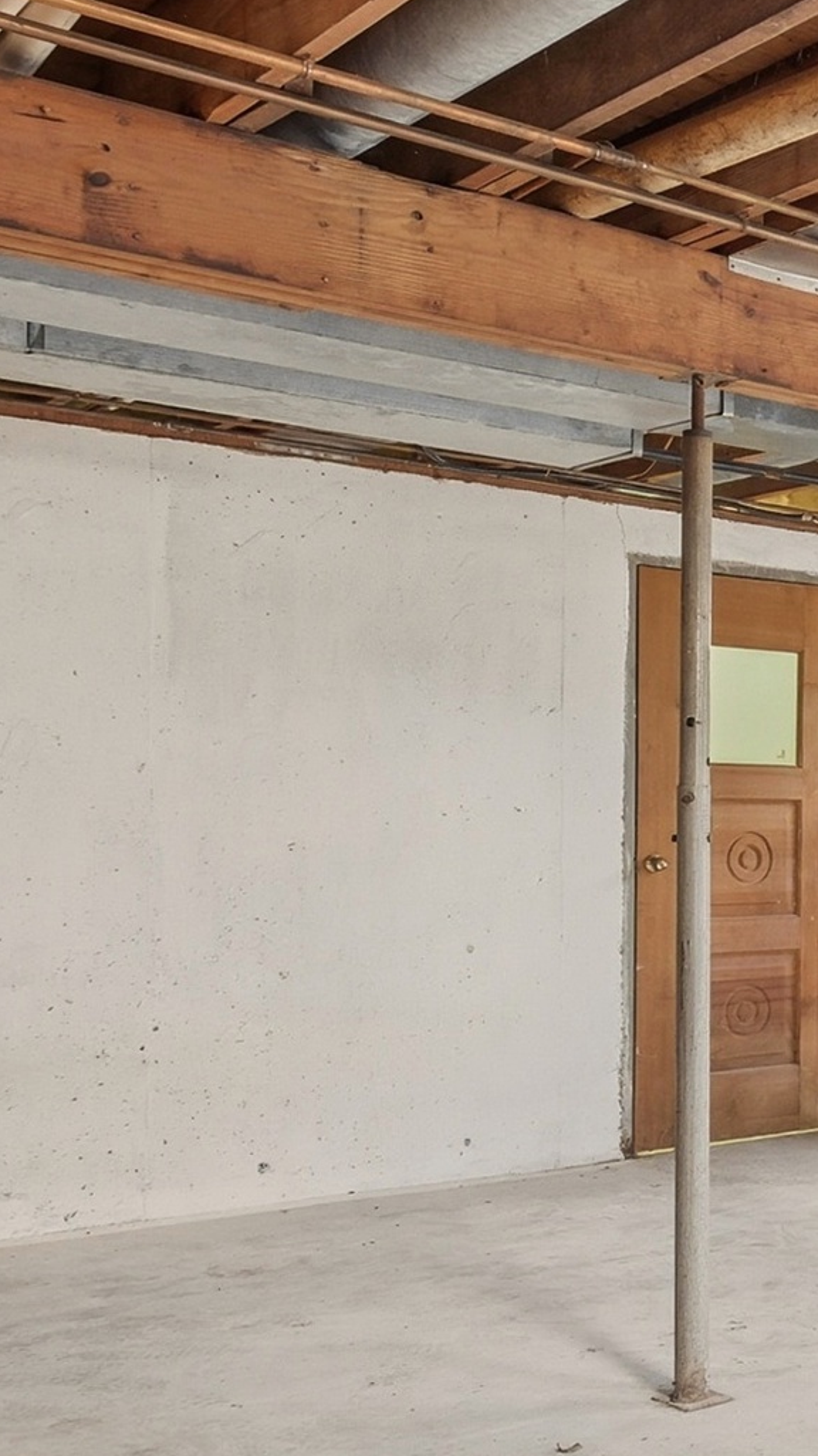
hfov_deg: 21.5
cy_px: 865
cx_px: 1250
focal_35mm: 46
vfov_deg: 44.4
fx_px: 1775
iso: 400
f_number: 9
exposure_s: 1/14
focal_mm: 10
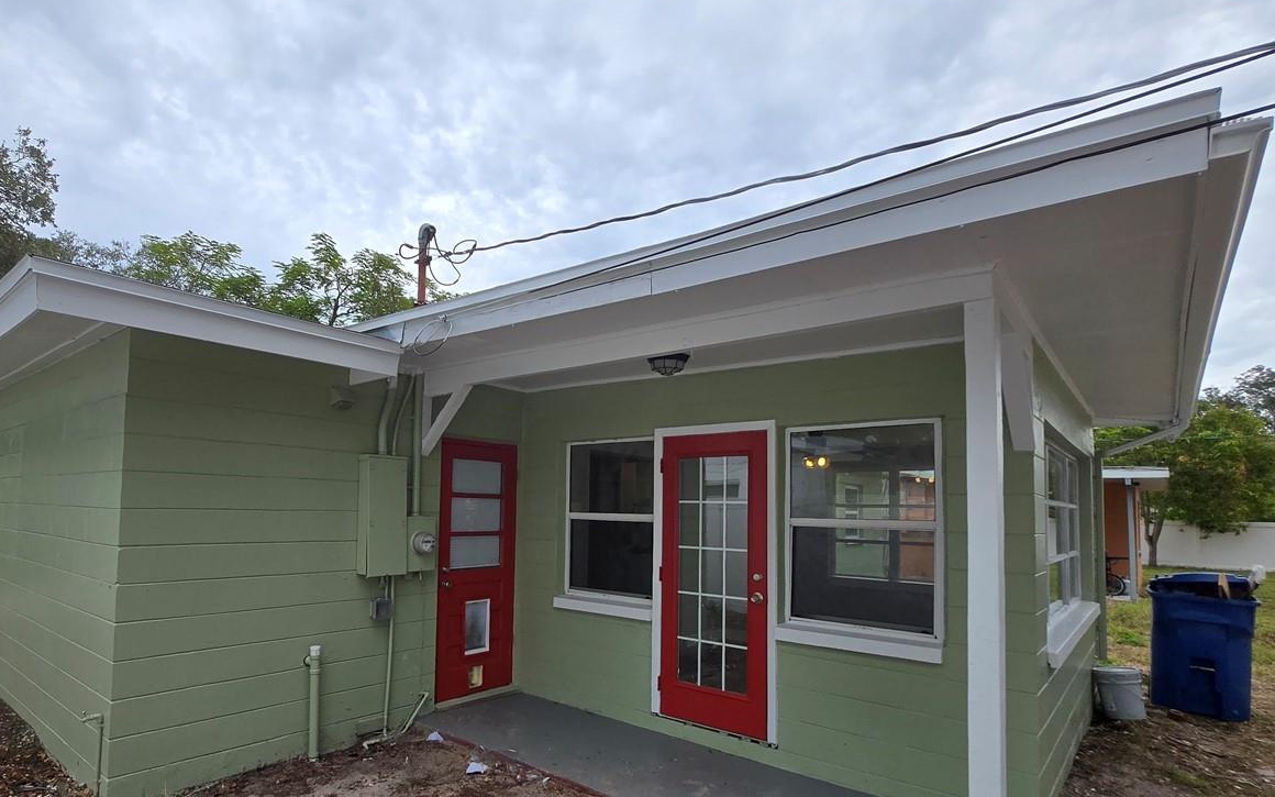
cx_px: 536
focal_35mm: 19
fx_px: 660
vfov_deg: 61.8
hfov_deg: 87.3
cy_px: 472
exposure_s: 1/634
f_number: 2.2
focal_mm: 1.7
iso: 25
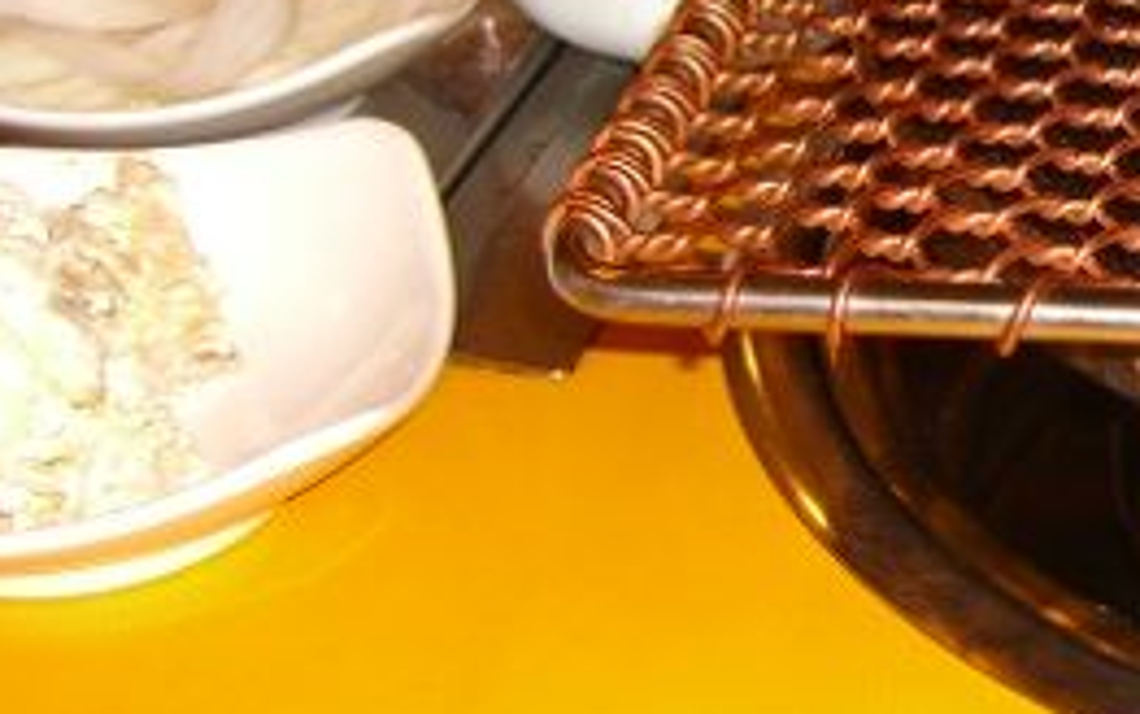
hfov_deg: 19.4
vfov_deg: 13.0
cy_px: 59
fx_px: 3108
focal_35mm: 100
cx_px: 1405
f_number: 2.8
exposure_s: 1/60
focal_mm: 7.9
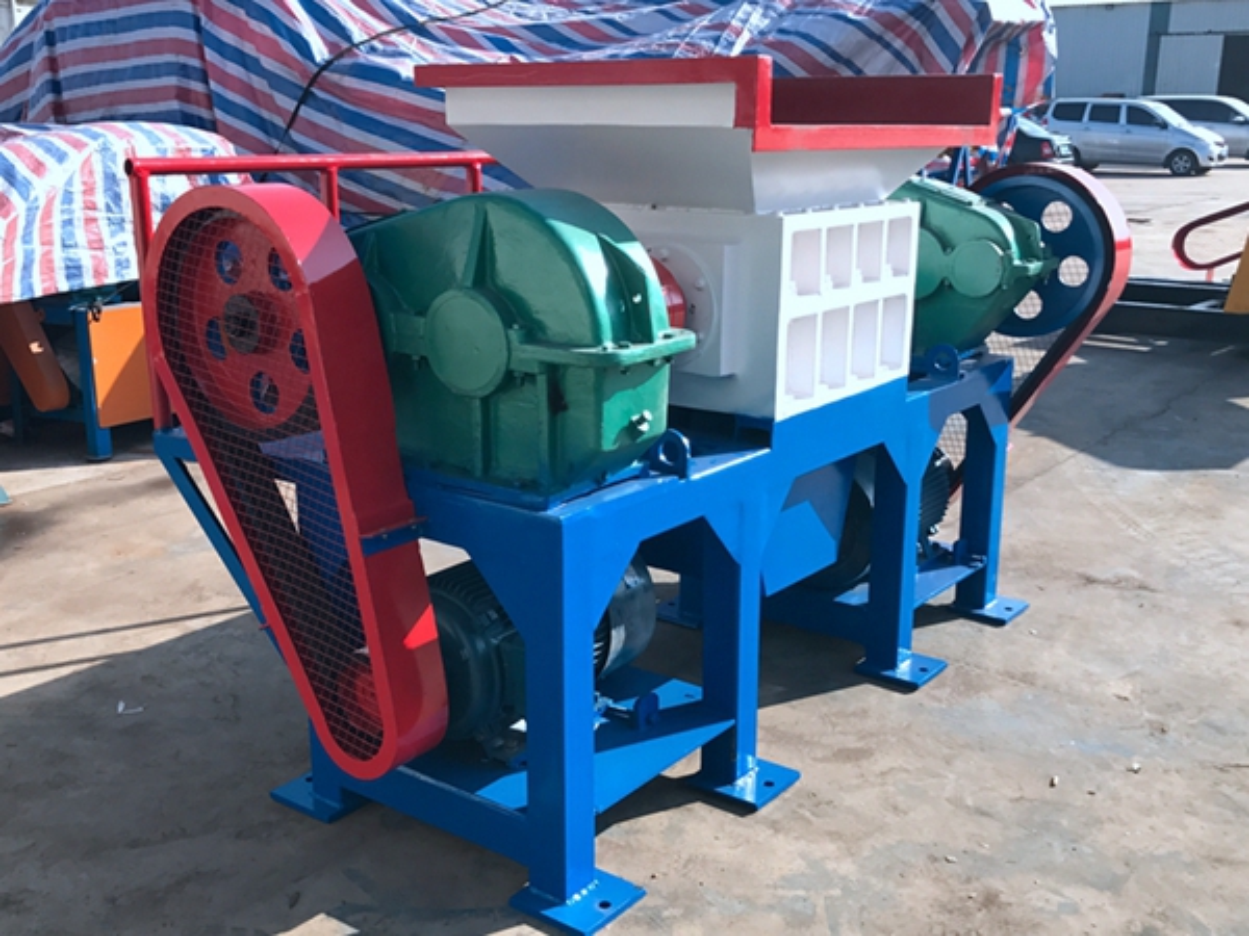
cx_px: 624
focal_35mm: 28
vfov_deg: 49.7
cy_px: 468
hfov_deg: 63.4
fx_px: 1010
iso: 20
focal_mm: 3.99
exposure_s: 1/1041
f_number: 1.8
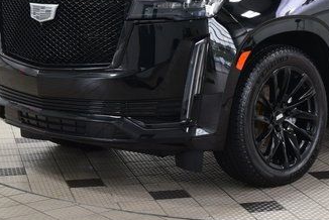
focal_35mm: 103
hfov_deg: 19.5
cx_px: 287
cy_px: 26
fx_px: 942
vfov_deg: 13.2
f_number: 6.3
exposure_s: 1/15
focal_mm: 35
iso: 800
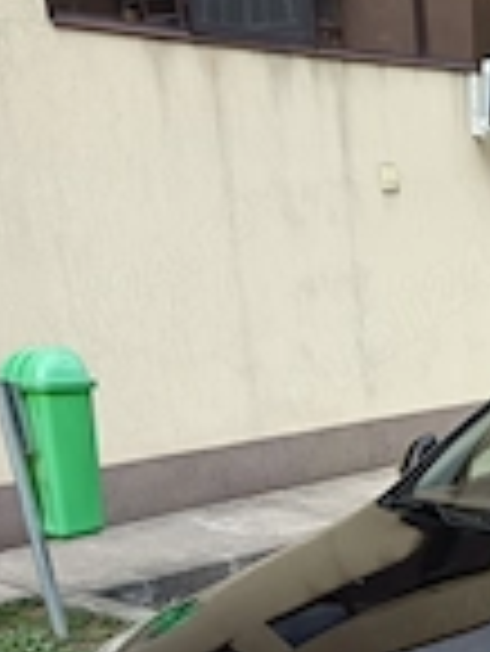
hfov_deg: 20.8
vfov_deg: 26.9
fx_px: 1244
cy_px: 724
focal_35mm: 66
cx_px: 584
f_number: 1.75
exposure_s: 1/191
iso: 100
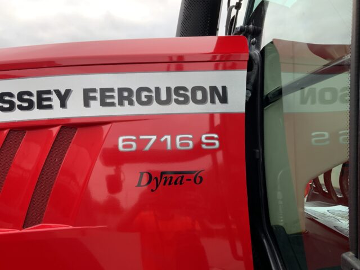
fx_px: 302
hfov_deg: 61.7
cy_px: 135
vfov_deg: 48.2
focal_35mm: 29
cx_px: 180
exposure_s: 1/340
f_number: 1.8
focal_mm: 3
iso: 16
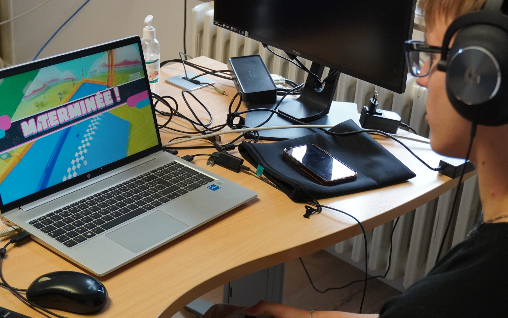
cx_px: 245
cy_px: 152
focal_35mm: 59
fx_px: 817
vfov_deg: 22.0
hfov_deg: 34.5
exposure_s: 1/160
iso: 2000
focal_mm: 30
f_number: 5
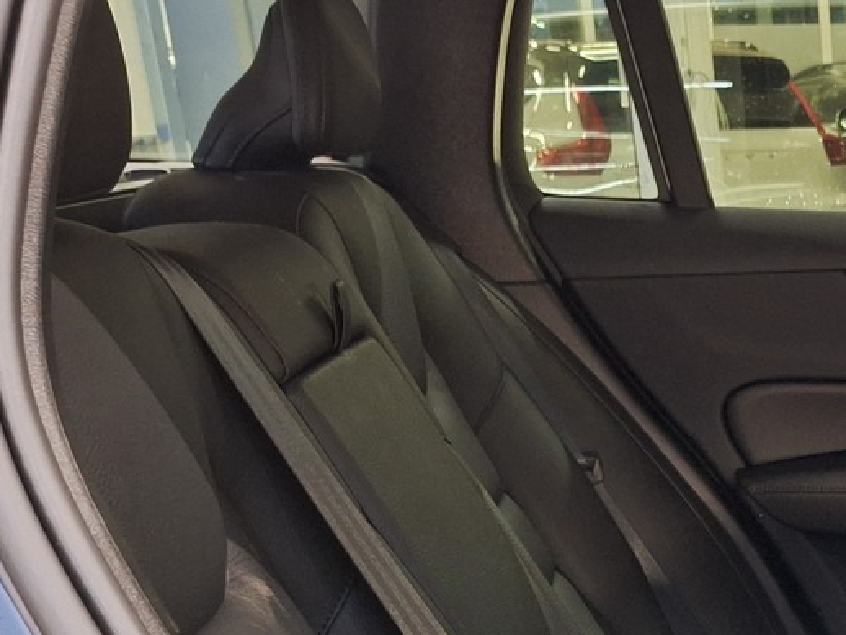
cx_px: 1021
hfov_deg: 24.7
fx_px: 1736
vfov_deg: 19.4
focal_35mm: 71
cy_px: 787
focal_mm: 5.54
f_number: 1.8
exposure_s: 1/20
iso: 640
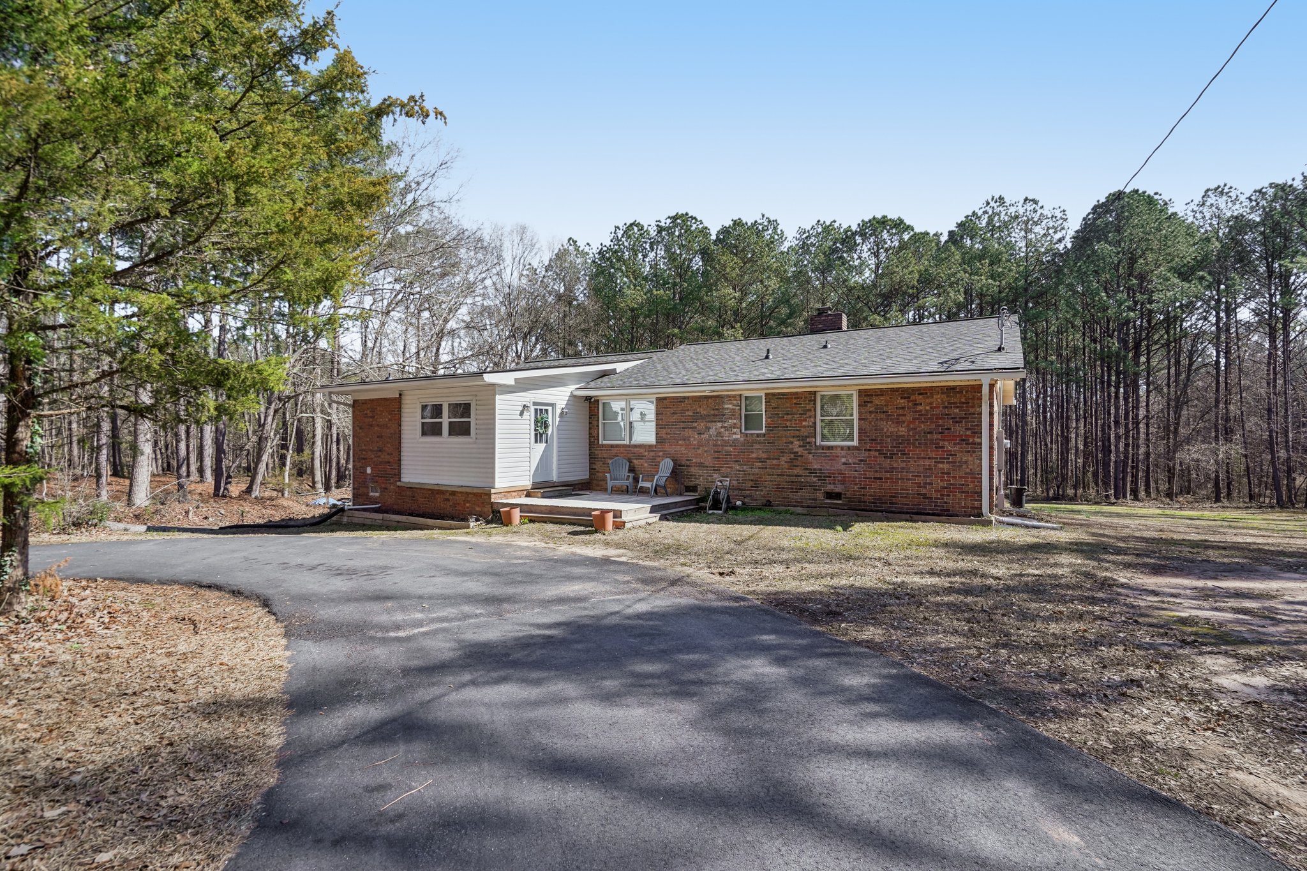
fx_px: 581
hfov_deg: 96.7
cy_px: 436
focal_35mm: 16
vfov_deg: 73.7
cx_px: 654
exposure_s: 1/400
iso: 100
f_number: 8
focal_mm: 16
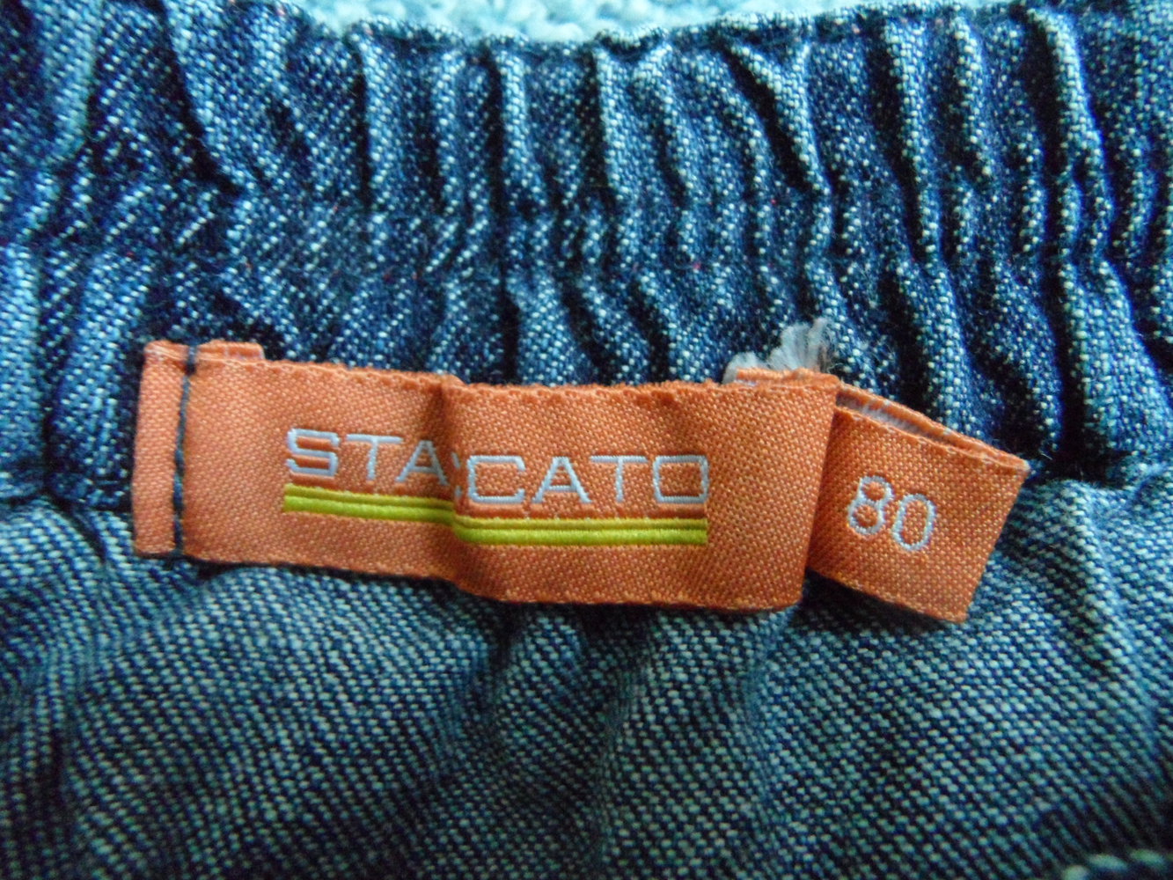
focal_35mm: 24
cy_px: 440
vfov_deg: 56.8
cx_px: 586
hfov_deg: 71.6
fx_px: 813
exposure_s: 1/60
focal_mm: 4.1
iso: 800
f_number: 2.9
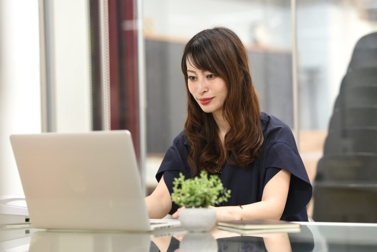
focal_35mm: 105
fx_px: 1100
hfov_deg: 19.4
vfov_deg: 13.1
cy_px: 126
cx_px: 188
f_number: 2.8
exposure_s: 1/90
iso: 640
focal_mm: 105
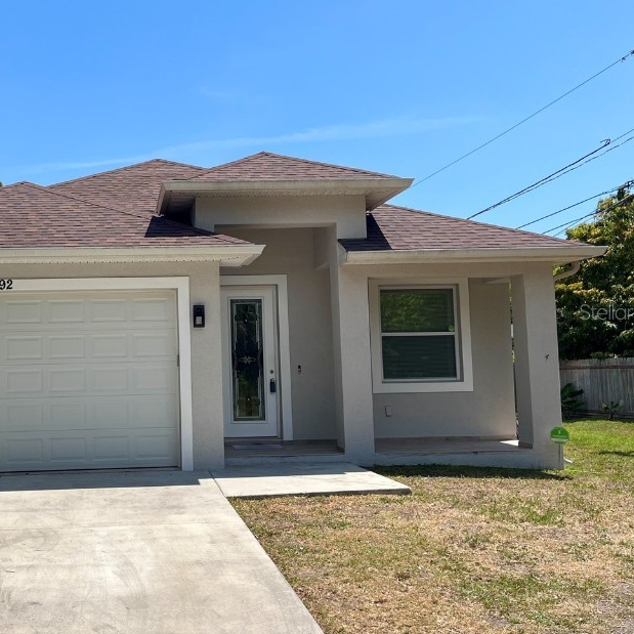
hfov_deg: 42.4
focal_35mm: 38
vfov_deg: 43.9
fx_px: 787
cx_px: 152
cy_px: 311
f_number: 1.6
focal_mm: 5.1
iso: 50
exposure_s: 1/2571
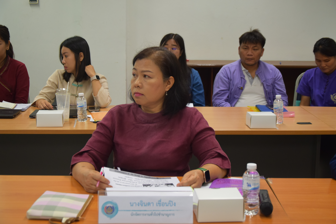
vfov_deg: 22.6
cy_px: 112
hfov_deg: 33.4
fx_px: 560
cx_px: 168
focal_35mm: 60
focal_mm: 40
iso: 1250
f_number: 4.5
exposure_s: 1/125
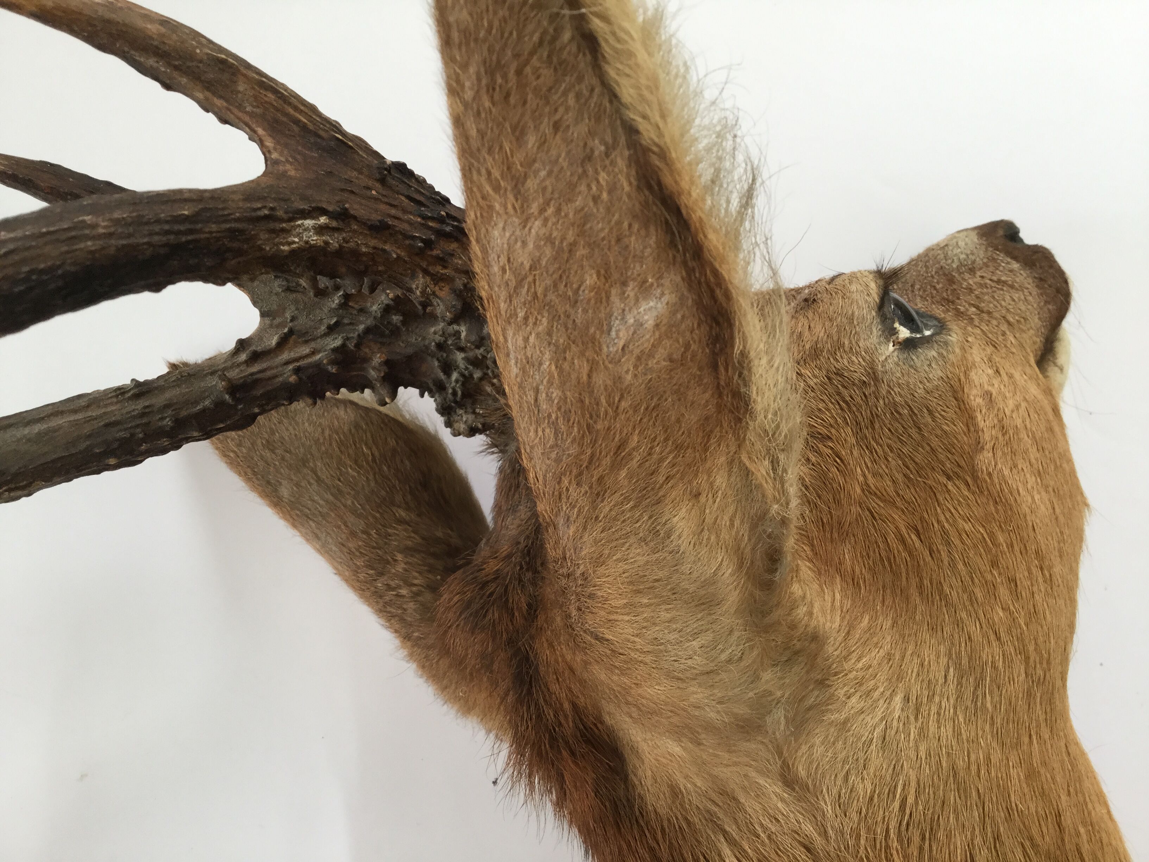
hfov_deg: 58.4
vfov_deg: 45.4
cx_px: 574
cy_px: 431
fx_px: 1029
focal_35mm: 31
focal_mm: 3.3
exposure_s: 1/33
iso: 25
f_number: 2.4
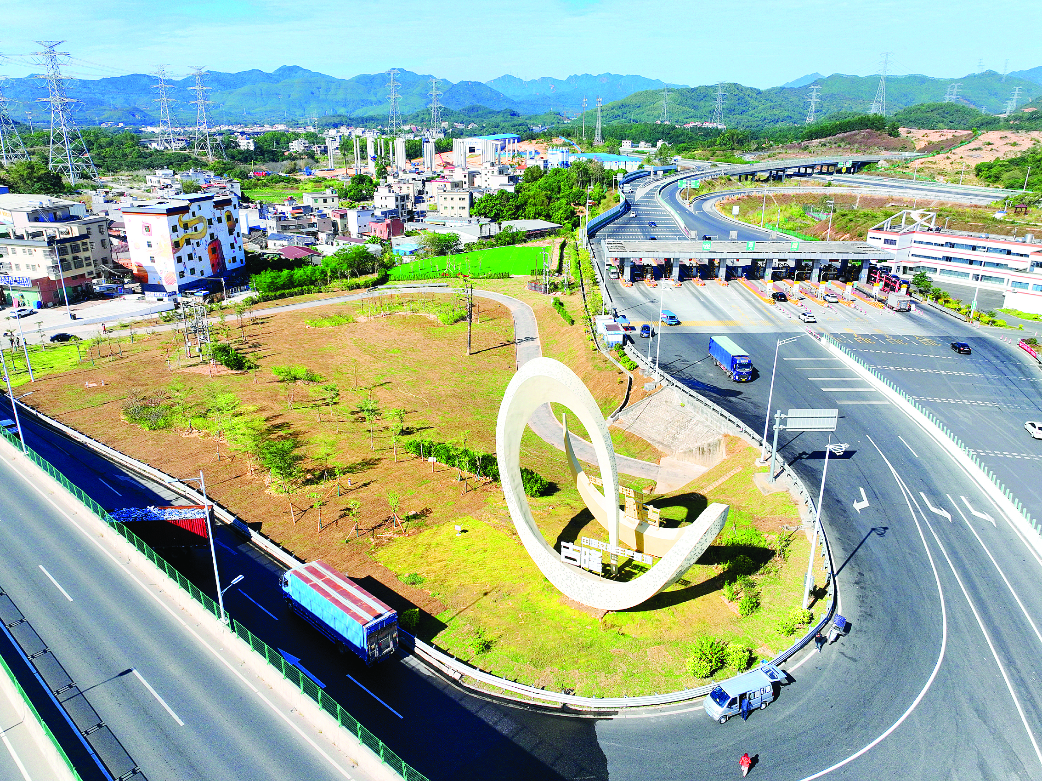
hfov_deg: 71.6
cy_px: 390
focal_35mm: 24
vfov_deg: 56.8
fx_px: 722
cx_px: 521
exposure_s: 1/2000
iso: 110
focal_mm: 12.29
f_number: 2.8
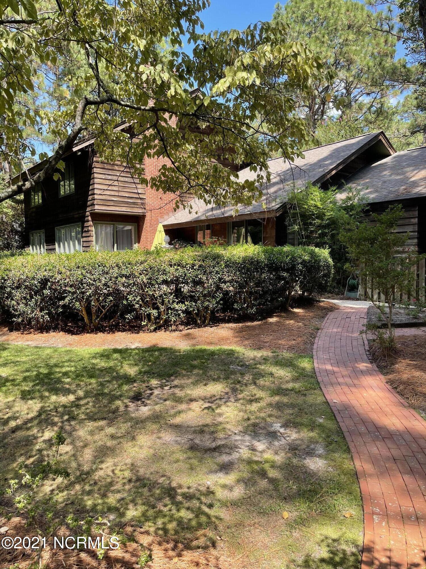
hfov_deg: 53.1
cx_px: 213
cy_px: 284
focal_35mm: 26
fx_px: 427
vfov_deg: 67.3
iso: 32
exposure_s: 1/501
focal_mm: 5.1
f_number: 1.6
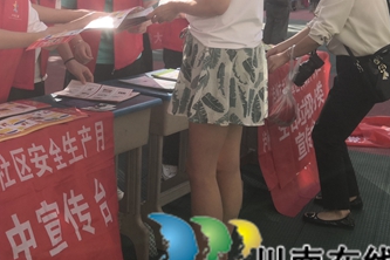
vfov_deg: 23.1
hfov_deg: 33.3
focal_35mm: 58
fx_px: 628
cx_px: 66
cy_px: 59
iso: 50
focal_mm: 3.95
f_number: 1.8
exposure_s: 1/865
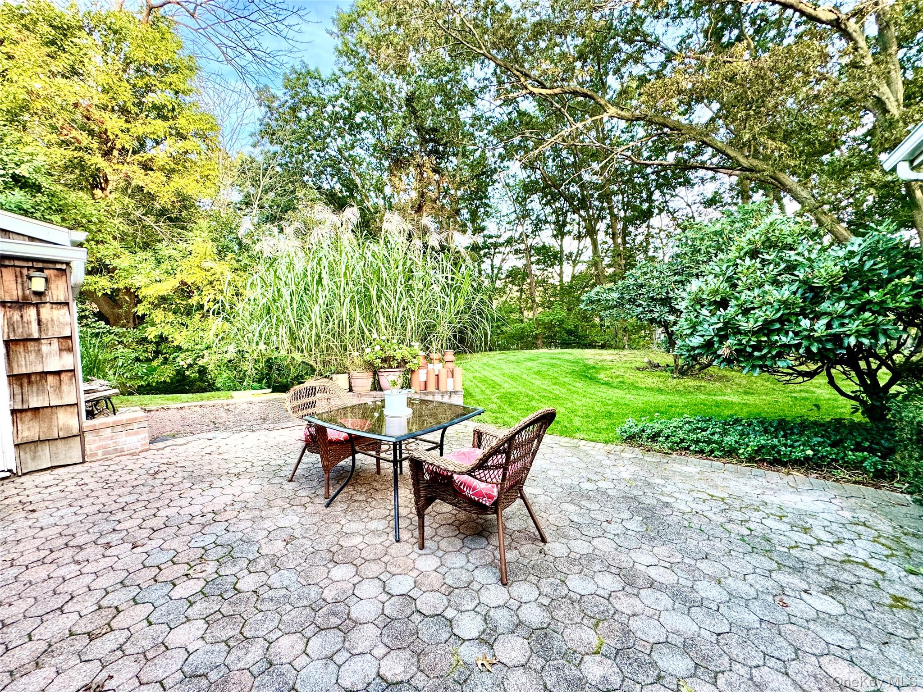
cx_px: 462
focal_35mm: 14
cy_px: 346
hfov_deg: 102.1
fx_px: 373
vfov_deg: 85.7
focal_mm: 2.22
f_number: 2.2
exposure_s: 1/99
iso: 125
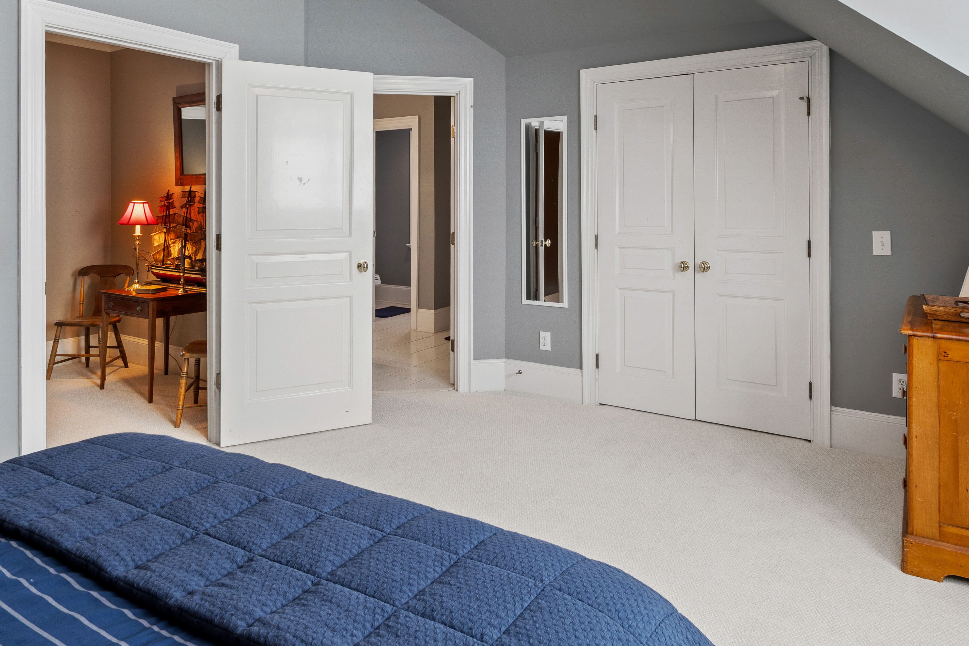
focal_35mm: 23
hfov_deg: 76.1
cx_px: 506
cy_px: 183
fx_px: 619
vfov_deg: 53.3
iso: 100
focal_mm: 10
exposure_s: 1/1.67
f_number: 8
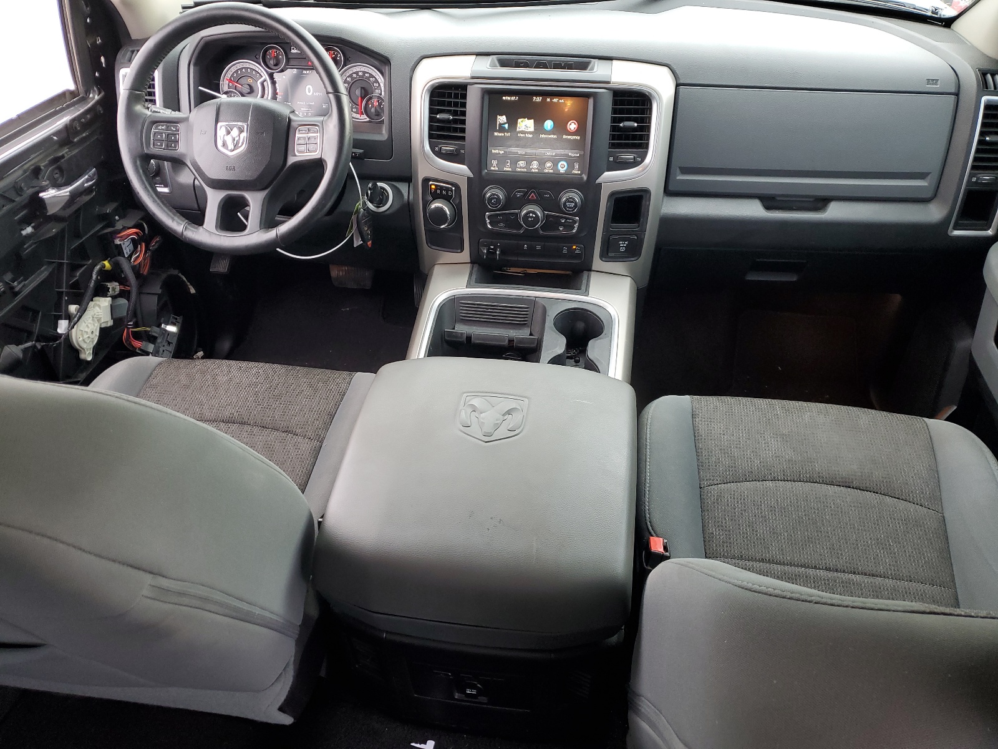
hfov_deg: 67.3
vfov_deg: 53.1
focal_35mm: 26
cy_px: 374
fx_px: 750
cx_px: 499
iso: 67
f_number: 1.5
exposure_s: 1/60.2
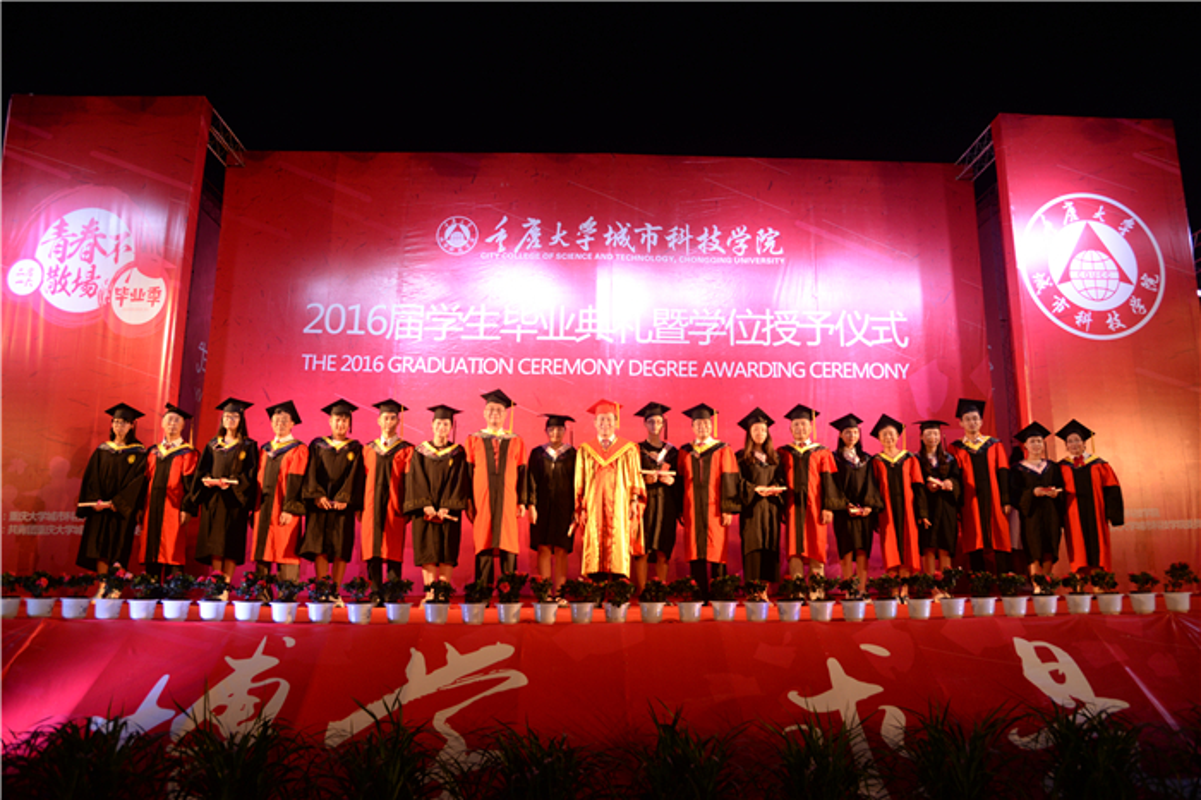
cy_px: 400
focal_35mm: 24
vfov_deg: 53.1
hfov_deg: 73.8
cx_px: 600
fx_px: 800
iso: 800
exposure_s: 1/160
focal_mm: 24
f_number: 4.5
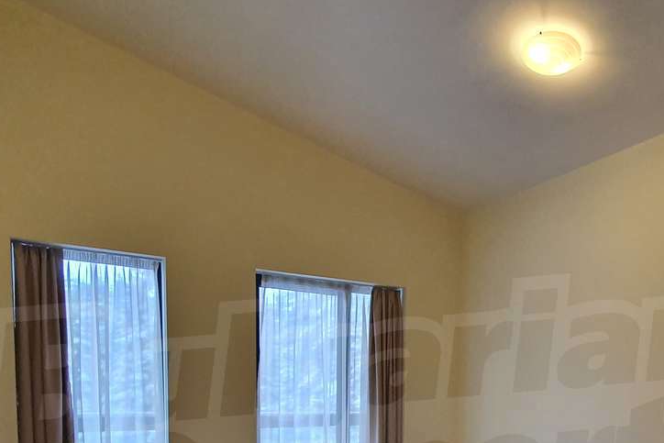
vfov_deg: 41.4
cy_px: 427
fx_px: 517
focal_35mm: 28
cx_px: 431
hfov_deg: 64.1
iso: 320
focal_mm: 1.8
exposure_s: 1/50
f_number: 2.2
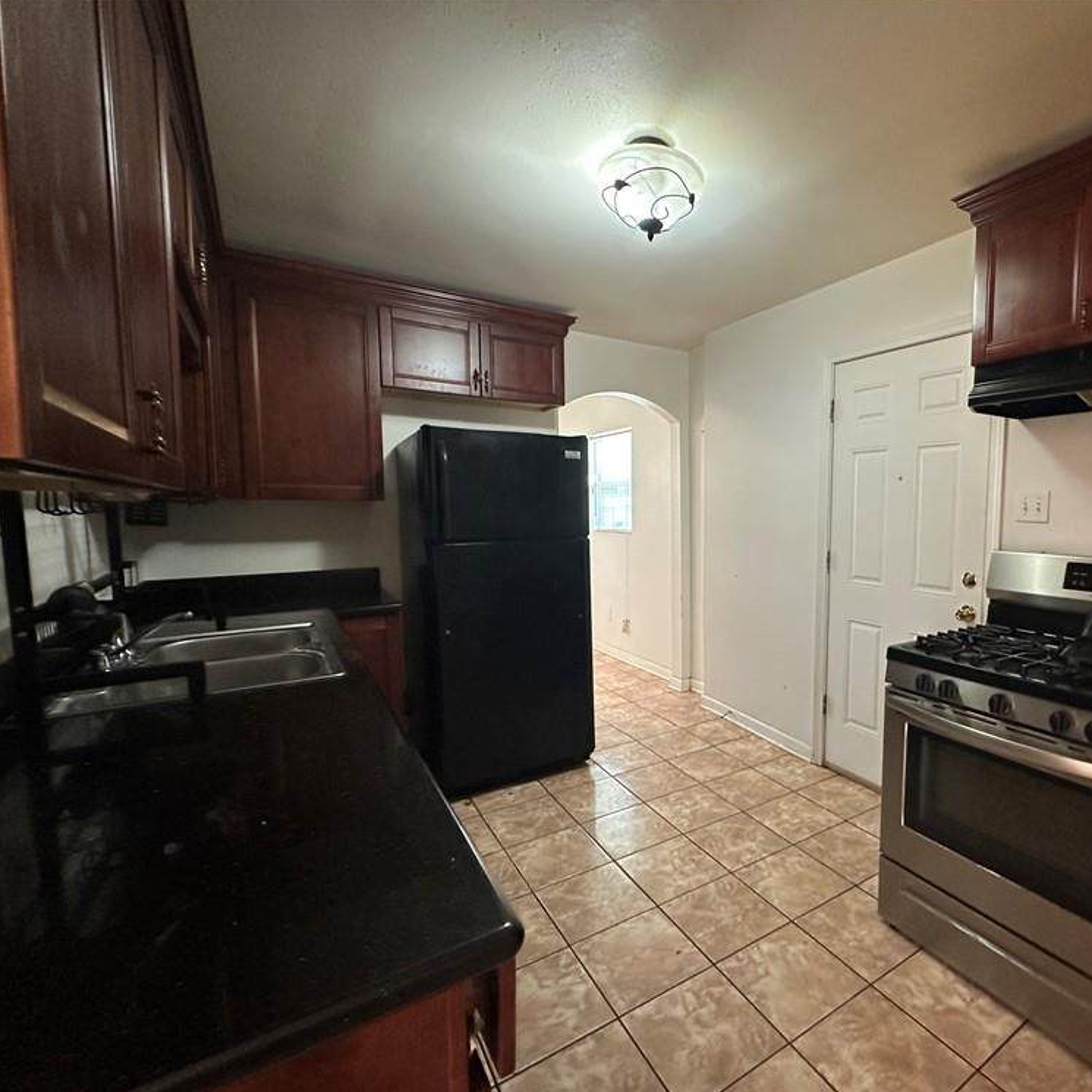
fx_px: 607
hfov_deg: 81.9
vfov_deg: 84.0
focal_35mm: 17
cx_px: 702
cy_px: 556
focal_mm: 2.22
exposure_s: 1/60
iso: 500
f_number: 2.2
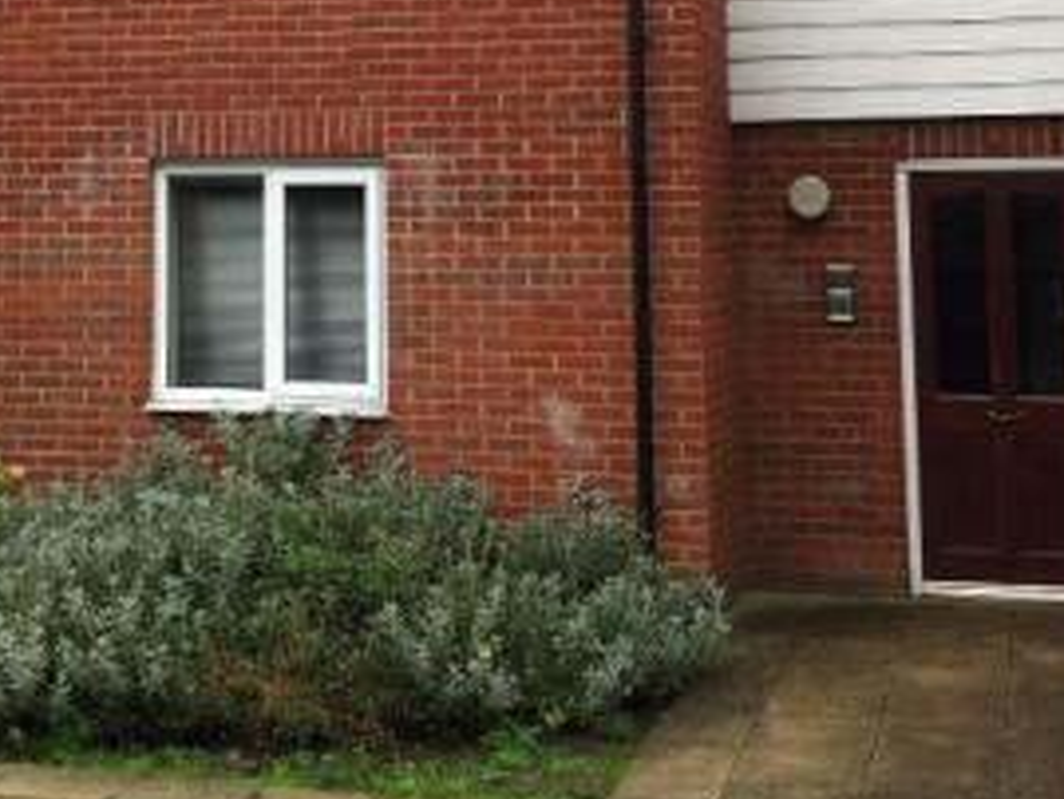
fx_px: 2337
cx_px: 307
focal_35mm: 76
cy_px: -22
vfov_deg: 18.8
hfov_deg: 25.4
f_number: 2.8
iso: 80
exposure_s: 1/60
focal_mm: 3.85
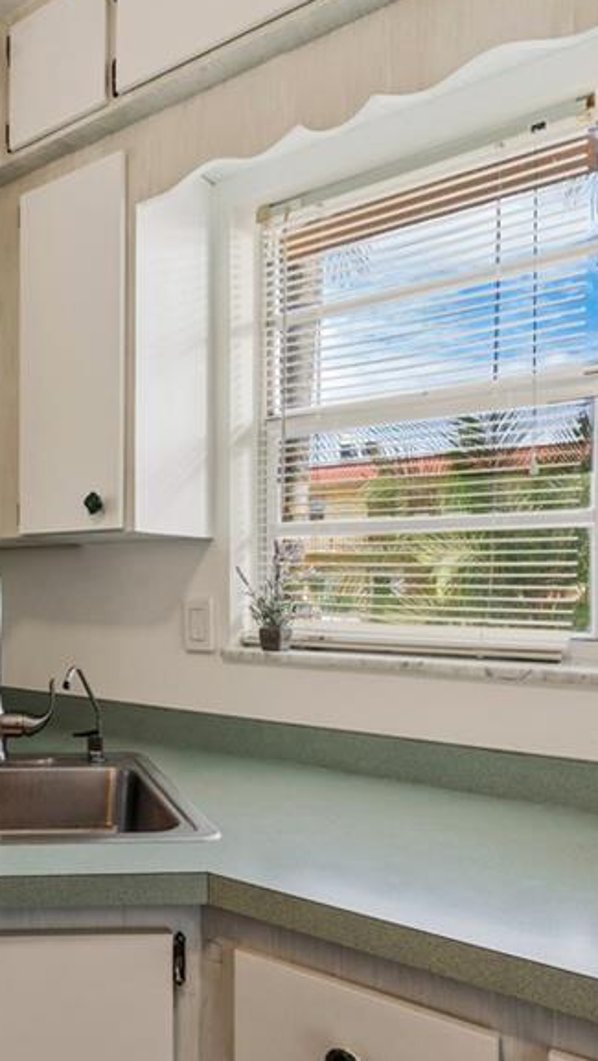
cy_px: 605
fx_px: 732
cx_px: 17
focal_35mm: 26
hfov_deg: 39.7
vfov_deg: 71.5
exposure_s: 1/3
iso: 250
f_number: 9
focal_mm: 14
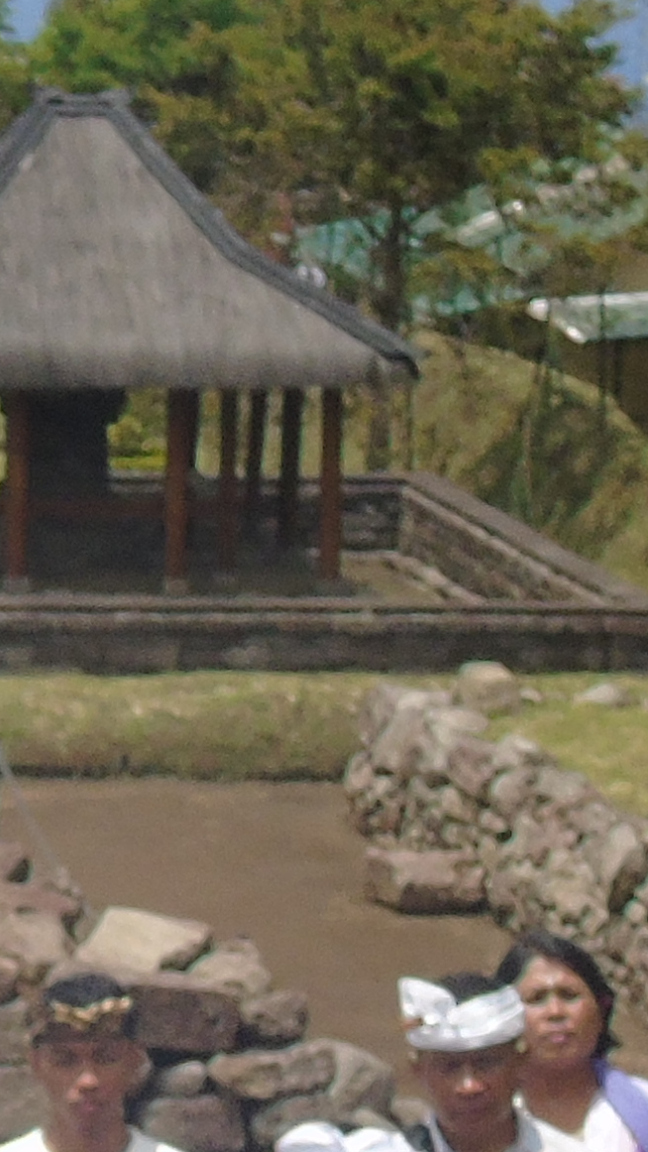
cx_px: -675
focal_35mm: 222
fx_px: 6783
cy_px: 780
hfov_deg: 5.4
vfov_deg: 9.7
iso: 80
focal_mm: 8.2
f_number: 4.1
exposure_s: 1/800
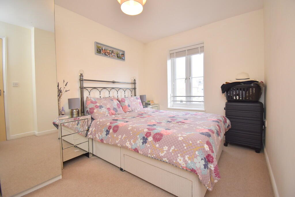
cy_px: 98
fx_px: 123
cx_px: 148
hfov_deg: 100.4
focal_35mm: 15
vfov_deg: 77.3
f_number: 4.5
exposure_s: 1/125
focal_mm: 10
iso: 900
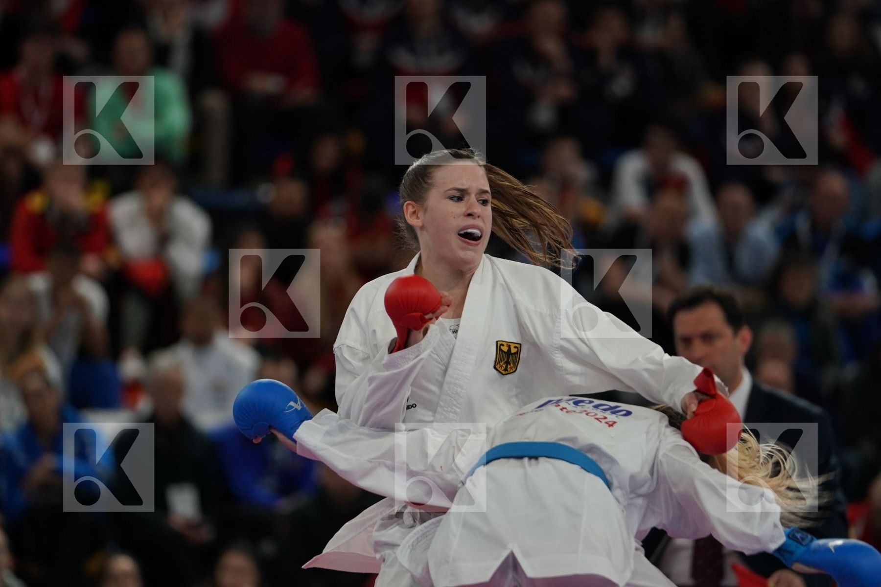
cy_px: 294
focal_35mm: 300
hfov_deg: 6.9
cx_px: 440
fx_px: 7341
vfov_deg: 4.6
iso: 1250
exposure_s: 1/1000
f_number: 2.8
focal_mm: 200
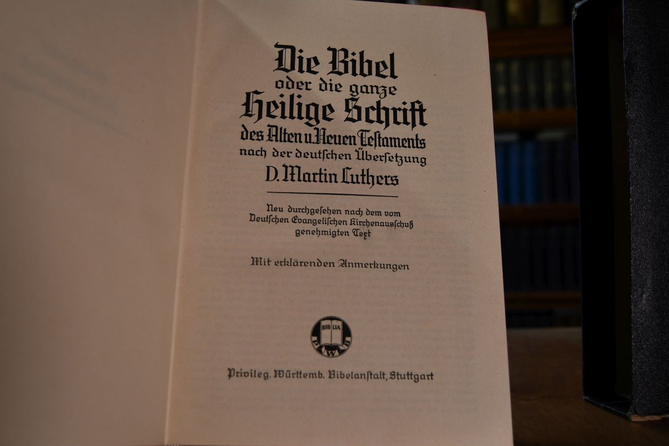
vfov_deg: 35.0
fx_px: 706
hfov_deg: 50.7
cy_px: 217
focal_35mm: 38
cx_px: 358
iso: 450
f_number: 3.5
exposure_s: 1/250
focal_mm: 22
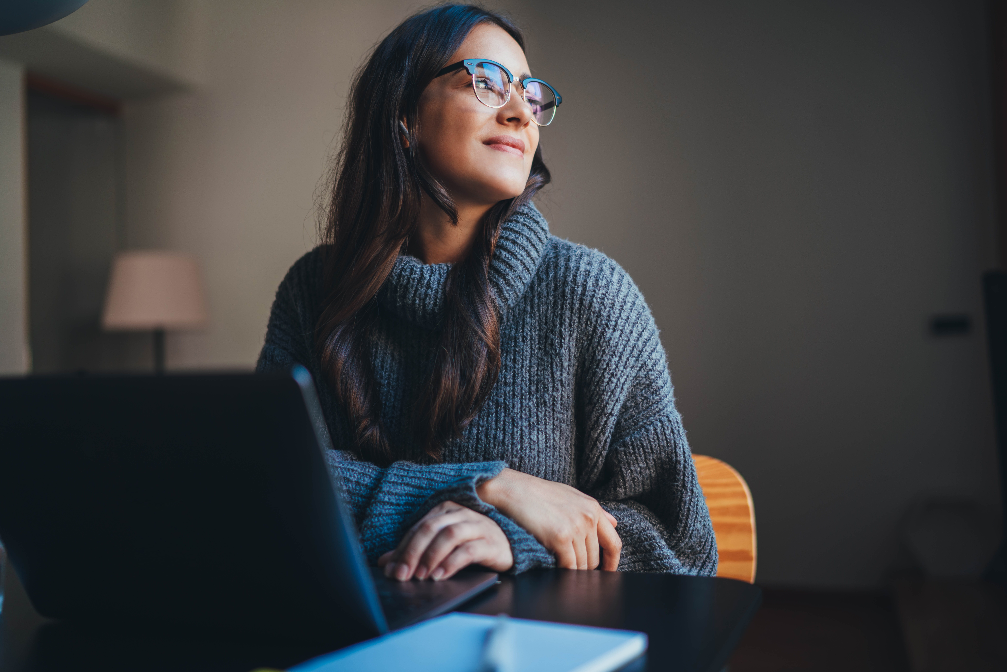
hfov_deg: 54.4
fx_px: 979
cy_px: 336
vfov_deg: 37.9
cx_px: 504
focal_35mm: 35
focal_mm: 35
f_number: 1.4
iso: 100
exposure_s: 1/125
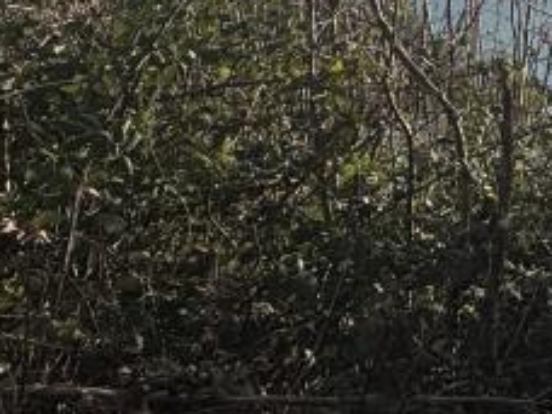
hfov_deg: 23.9
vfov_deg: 21.3
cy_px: -109
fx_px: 1005
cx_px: 838
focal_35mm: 63
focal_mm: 2.22
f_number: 2.2
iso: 40
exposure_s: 1/3717
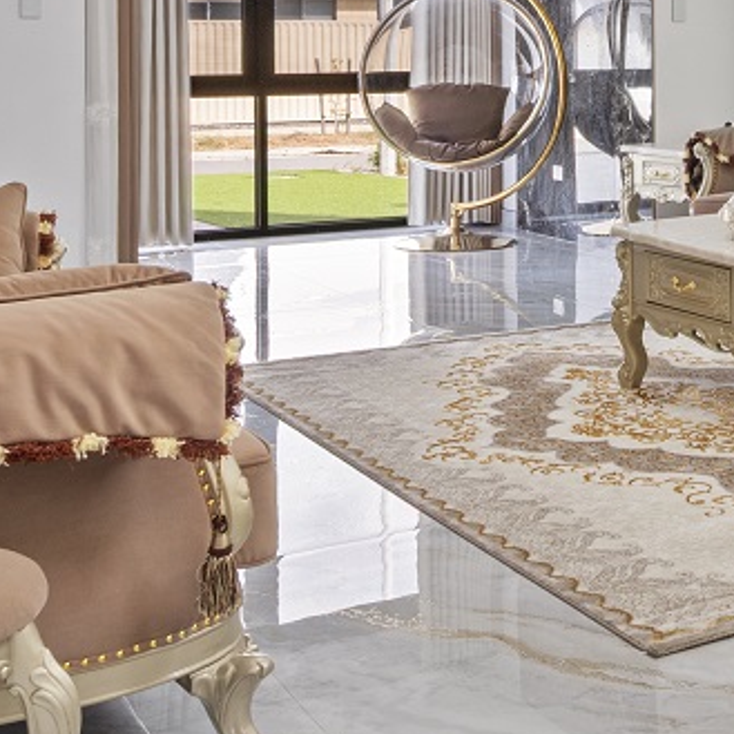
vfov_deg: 28.9
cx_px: 759
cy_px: 147
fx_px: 1391
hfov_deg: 27.6
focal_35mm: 58
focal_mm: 9
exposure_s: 1/3
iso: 200
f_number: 11
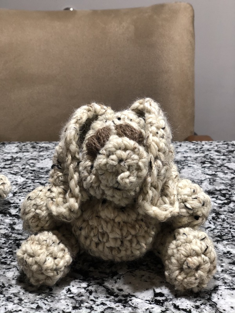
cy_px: 156
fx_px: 471
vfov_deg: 36.8
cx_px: 118
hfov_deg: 28.0
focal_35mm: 52
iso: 125
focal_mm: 6
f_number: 2.4
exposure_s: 1/30
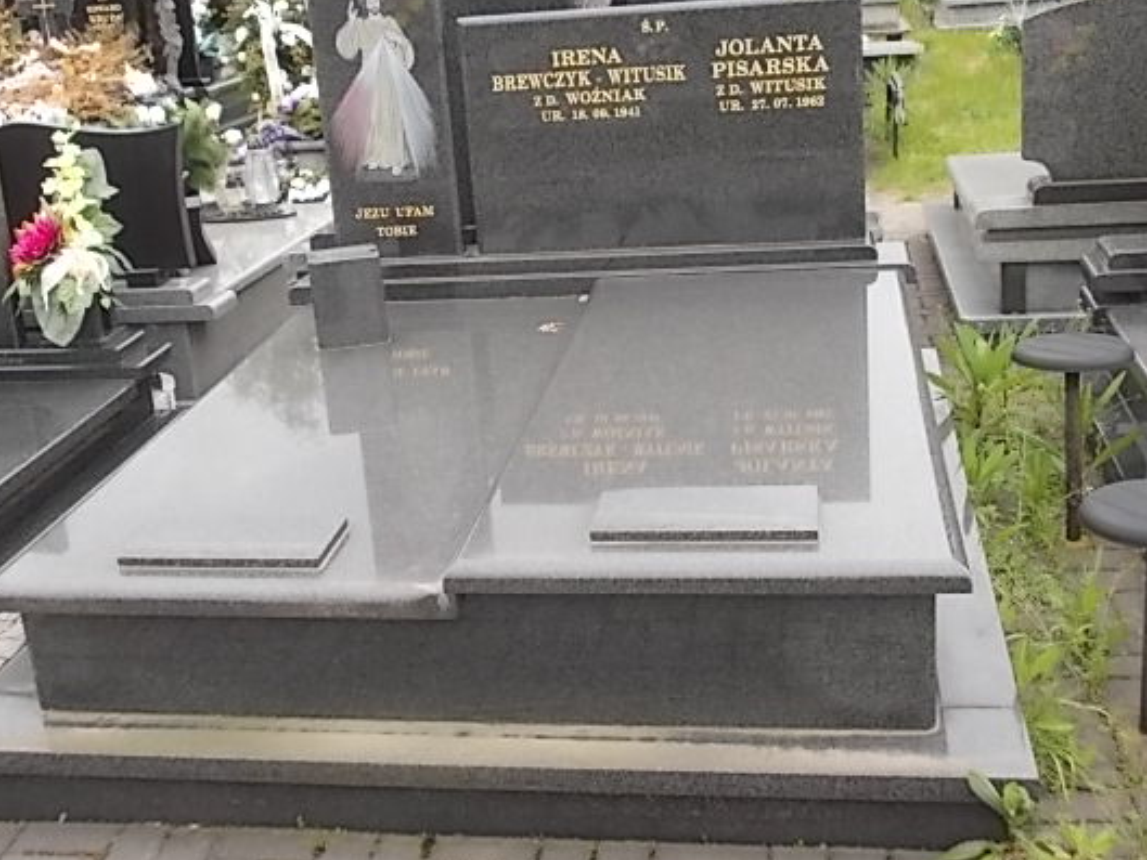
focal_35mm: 46
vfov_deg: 31.5
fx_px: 1525
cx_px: 540
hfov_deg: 41.2
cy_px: 368
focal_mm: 5.3
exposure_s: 1/160
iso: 80
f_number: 3.1
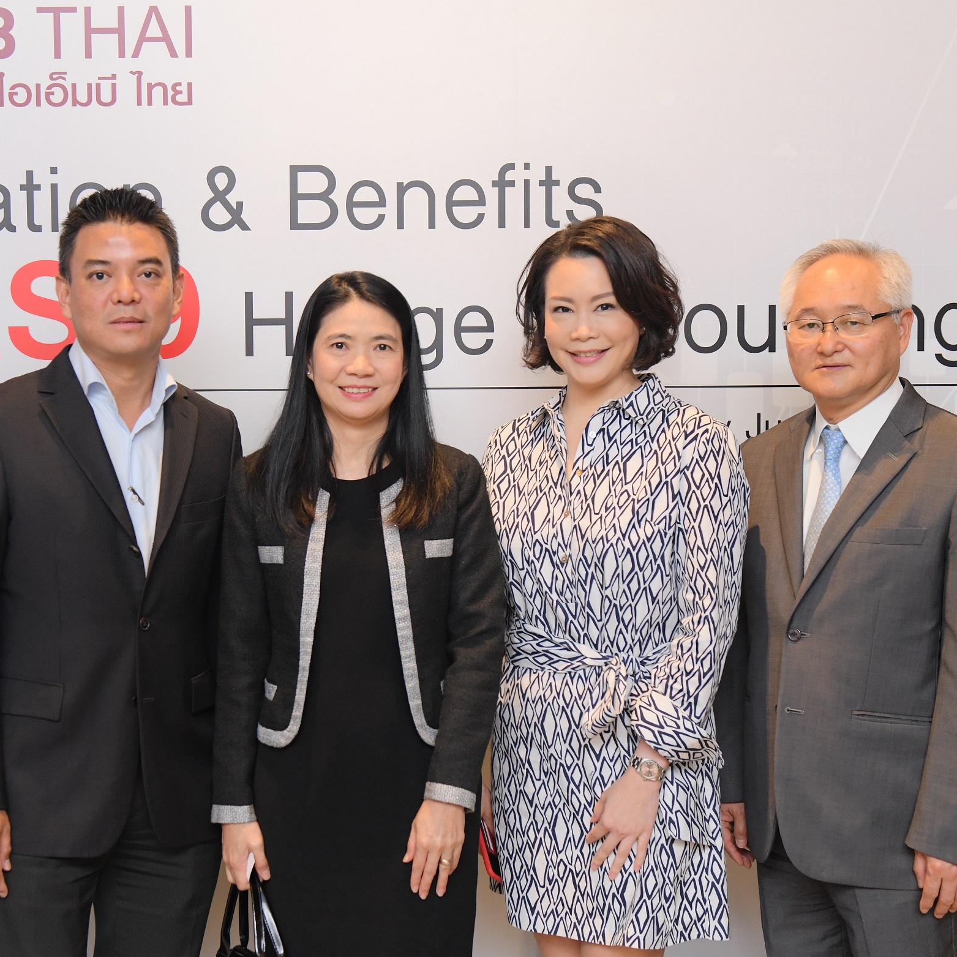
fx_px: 1720
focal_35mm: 55
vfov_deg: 31.1
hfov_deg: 30.9
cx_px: 325
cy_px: 504
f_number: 4
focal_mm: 35
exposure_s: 1/80
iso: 1600
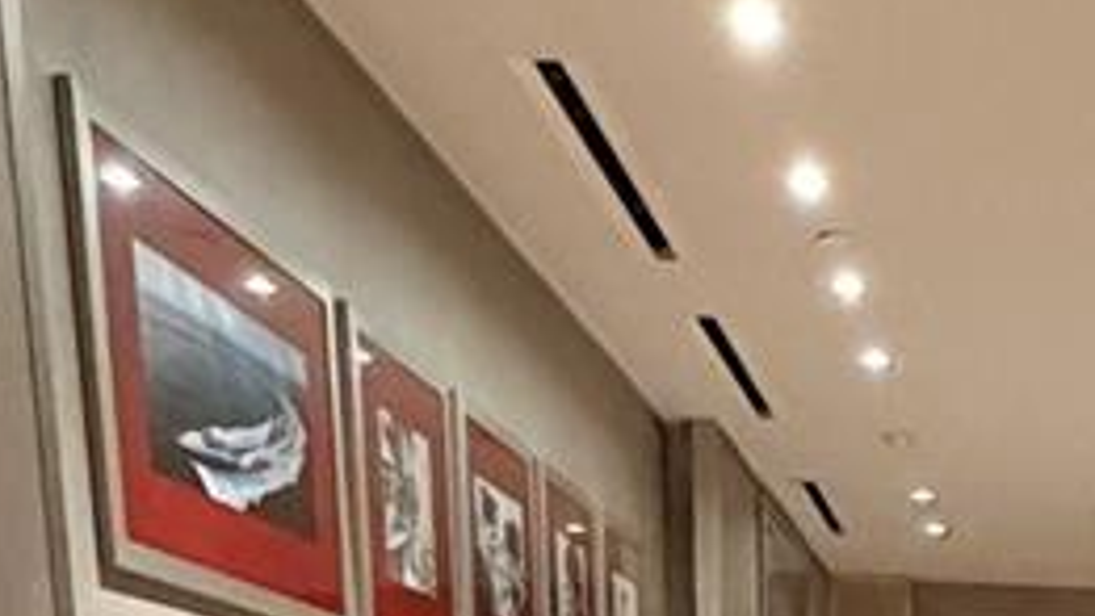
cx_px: 1015
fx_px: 2033
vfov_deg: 13.7
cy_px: 1354
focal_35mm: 70
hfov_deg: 28.8
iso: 640
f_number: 2.2
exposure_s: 1/60
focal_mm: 2.22
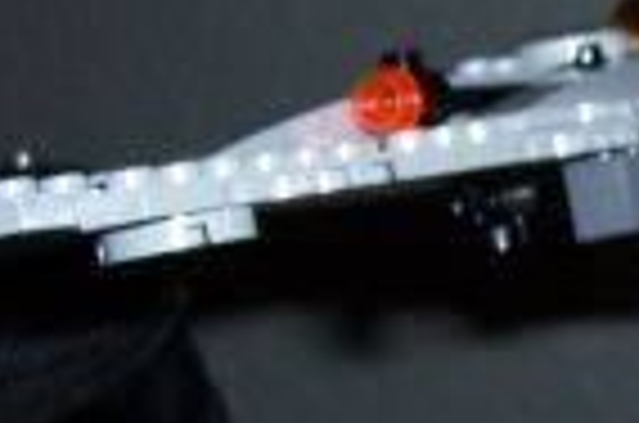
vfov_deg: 9.5
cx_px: 972
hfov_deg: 13.4
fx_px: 2550
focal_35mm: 144
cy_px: 349
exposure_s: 1/60
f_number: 2.7
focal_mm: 5.6
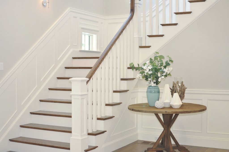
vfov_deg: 25.7
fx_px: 334
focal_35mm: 52
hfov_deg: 37.9
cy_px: 76
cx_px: 114
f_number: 2
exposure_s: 1/60
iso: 200
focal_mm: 35
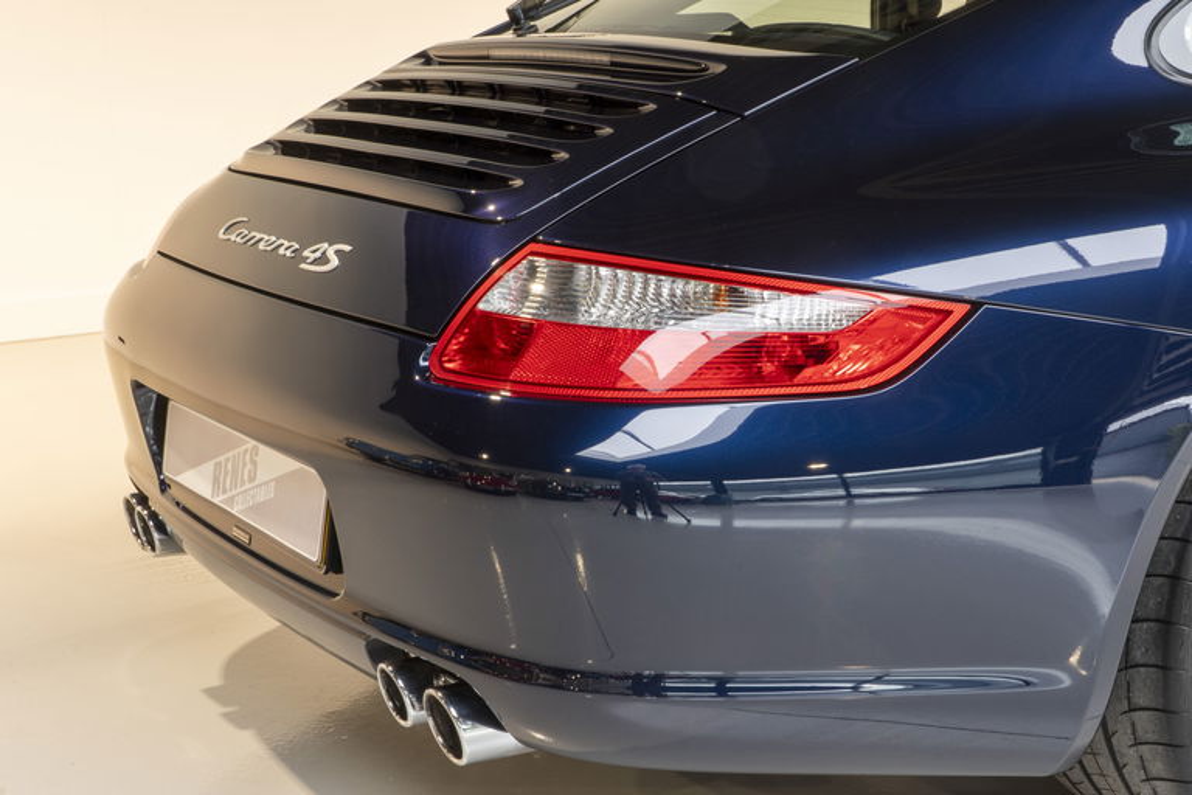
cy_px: 398
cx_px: 596
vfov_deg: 23.8
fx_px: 1887
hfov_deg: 35.1
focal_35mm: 57
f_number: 18
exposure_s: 1/2
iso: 160
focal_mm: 38
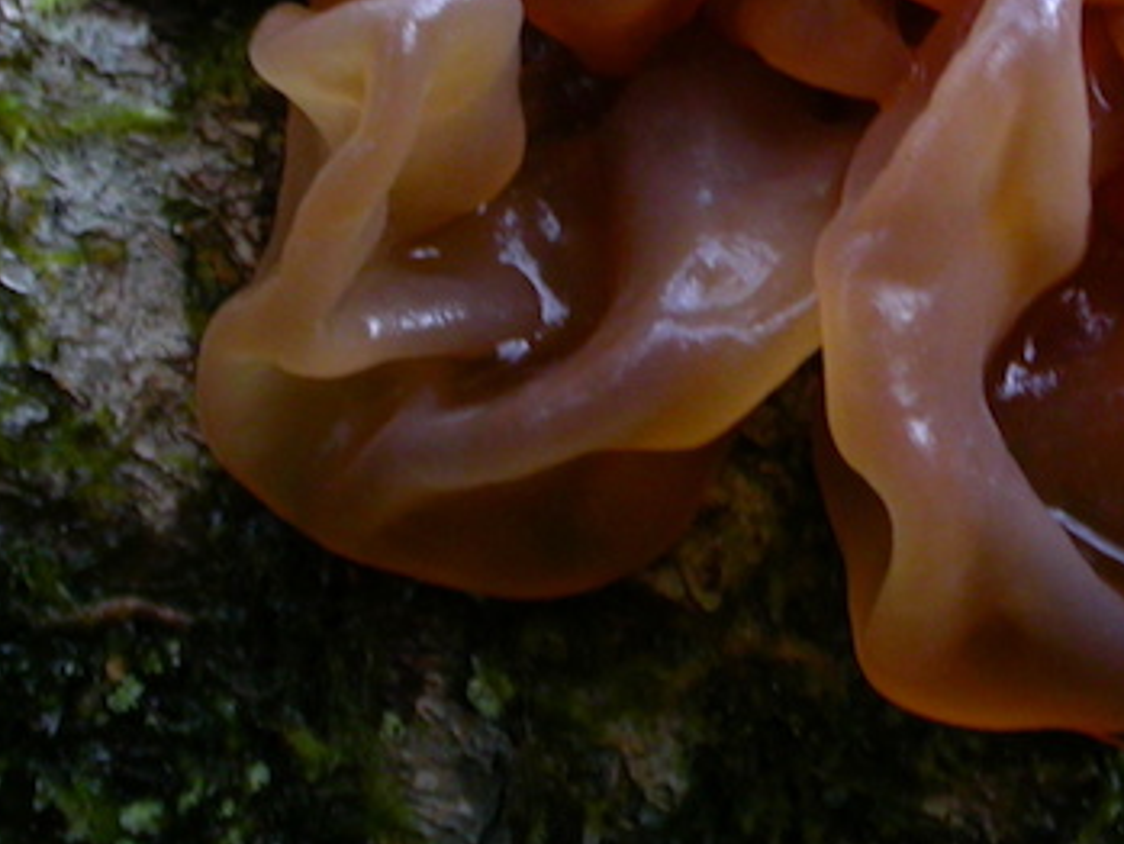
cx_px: 986
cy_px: -63
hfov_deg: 9.2
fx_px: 6951
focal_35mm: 214
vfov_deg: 6.9
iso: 100
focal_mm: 17.3
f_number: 3.6
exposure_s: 1/34.7
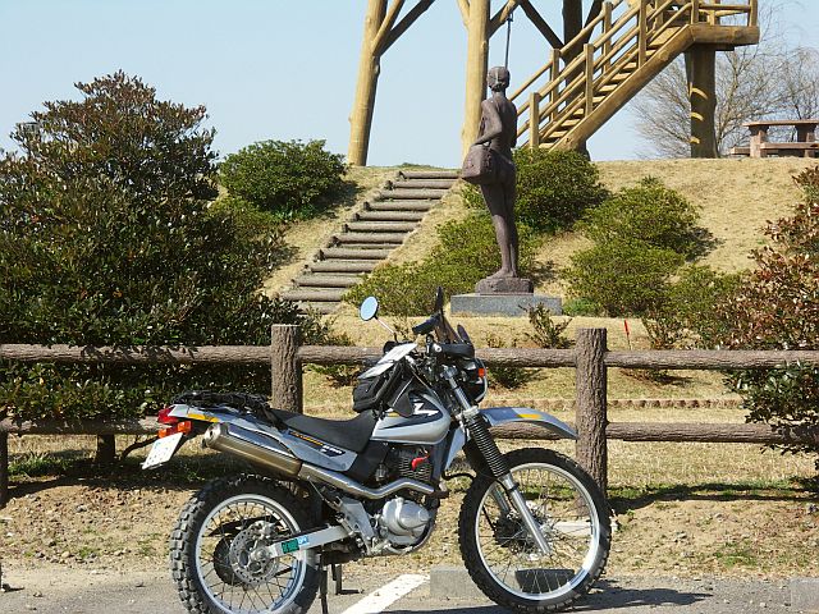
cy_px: 307
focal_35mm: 138
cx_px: 410
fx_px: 3265
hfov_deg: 14.3
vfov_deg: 10.7
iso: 100
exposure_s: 1/100
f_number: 11
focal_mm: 35.6
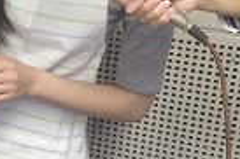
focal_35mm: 89
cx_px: -90
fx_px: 593
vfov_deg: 15.1
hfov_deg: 20.5
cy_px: 10
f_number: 2.2
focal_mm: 4.15
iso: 200
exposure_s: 1/33
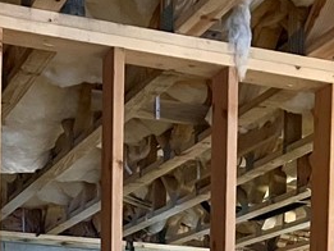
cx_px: 221
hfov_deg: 19.2
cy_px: 446
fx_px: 985
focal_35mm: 102
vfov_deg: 13.2
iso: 640
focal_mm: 5.7
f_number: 1.5
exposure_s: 1/40
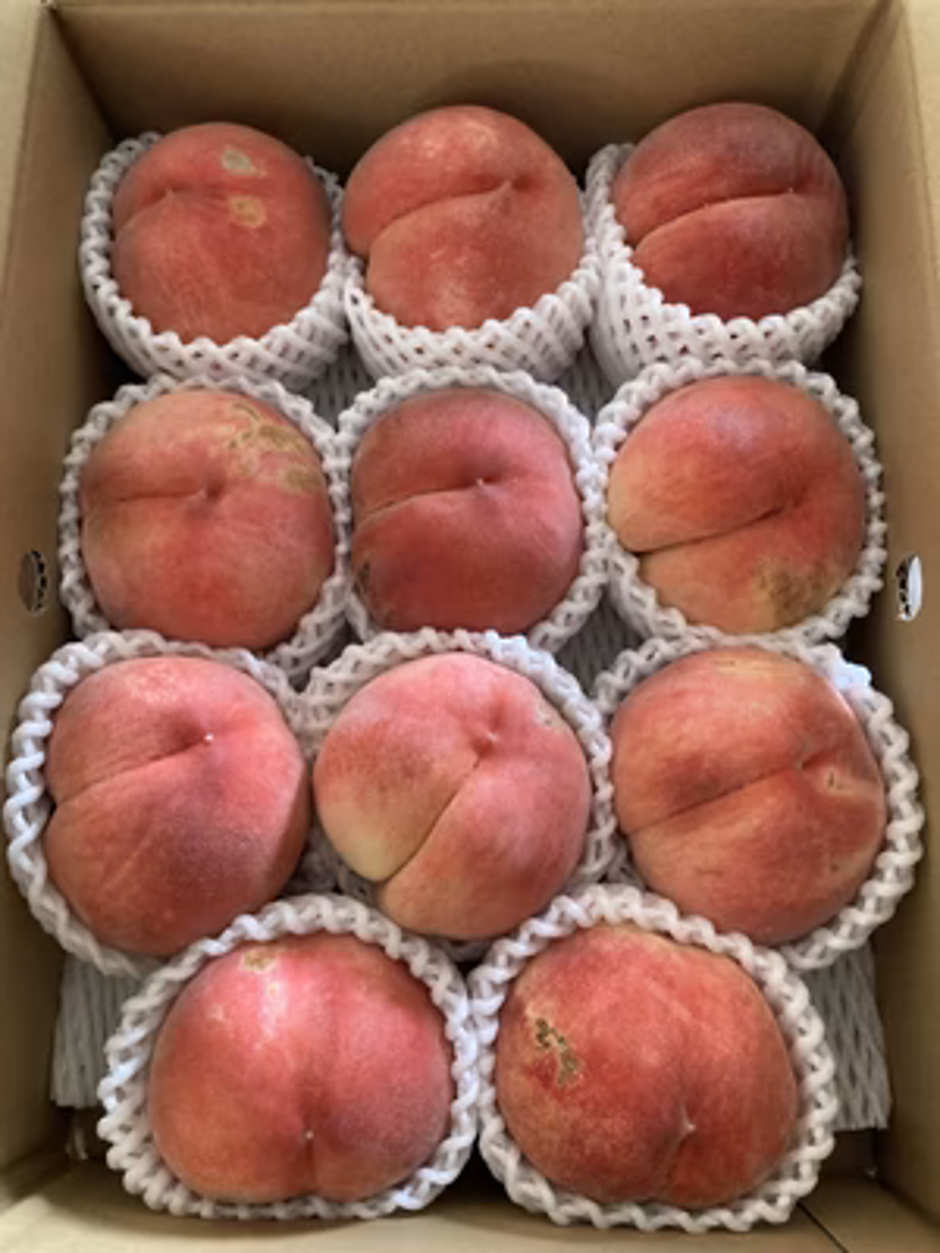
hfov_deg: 49.7
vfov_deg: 63.4
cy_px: 626
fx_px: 1014
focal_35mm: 28
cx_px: 470
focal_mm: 3.99
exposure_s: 1/30
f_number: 1.8
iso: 400
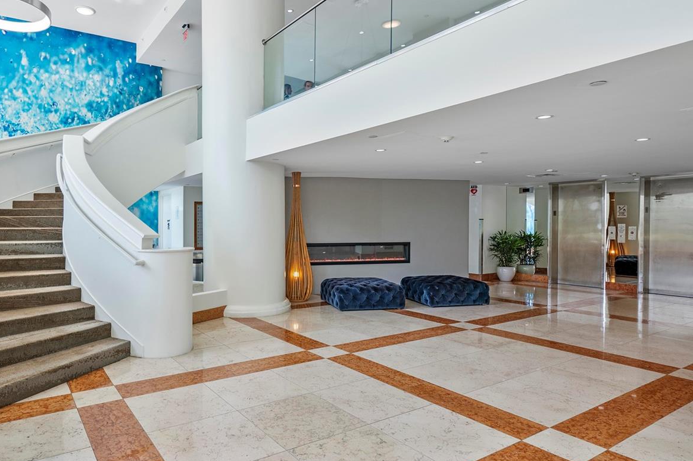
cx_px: 274
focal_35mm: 22
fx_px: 423
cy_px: 222
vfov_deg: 57.2
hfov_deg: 77.6
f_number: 8
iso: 320
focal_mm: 16
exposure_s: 1/125
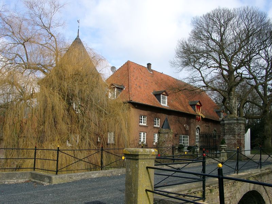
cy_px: 102
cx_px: 136
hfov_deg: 54.0
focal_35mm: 34
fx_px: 267
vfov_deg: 41.8
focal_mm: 7.13
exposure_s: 1/455
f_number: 4
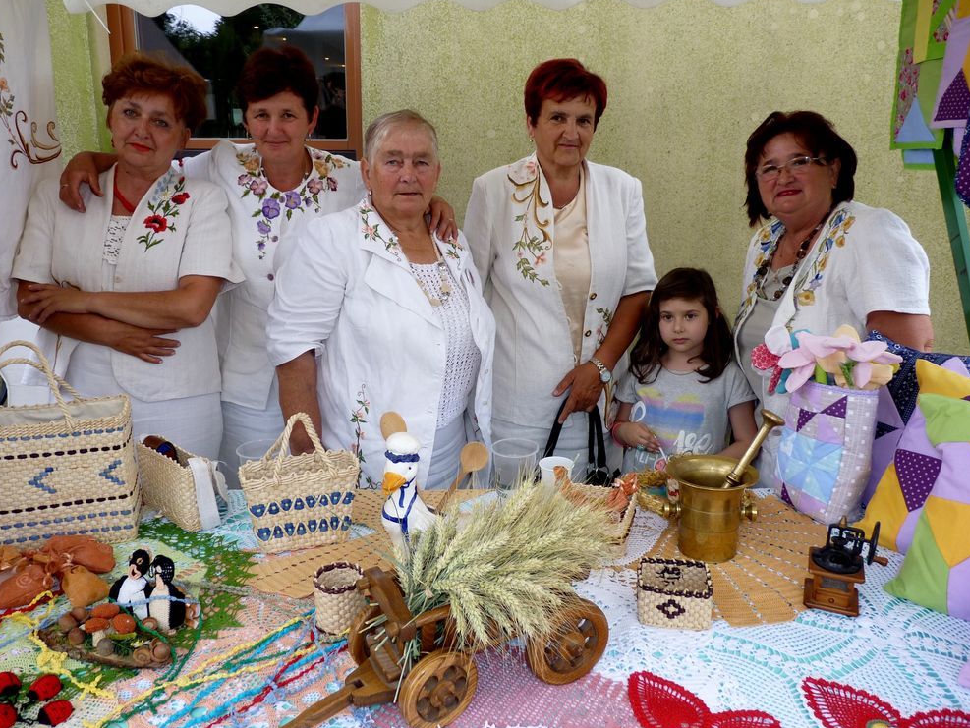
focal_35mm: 28
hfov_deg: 63.4
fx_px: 785
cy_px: 354
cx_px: 480
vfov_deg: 49.8
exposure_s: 1/80
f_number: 2.8
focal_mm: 4.8
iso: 100
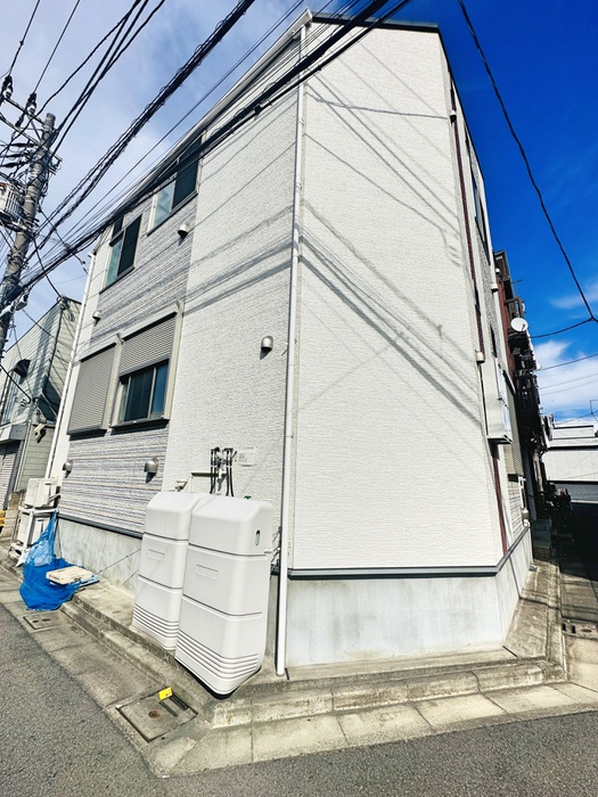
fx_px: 322
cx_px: 299
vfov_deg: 102.1
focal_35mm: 14
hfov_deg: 85.7
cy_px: 398
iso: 50
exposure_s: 1/5051
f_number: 2.2
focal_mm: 2.22
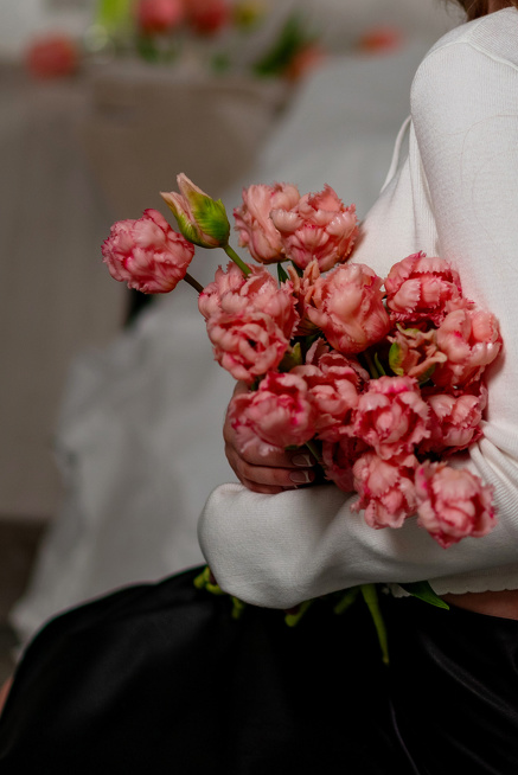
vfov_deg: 11.3
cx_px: 545
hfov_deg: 7.5
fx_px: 3922
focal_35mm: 182
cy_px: 193
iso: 125
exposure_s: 1/200
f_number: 2
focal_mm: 85
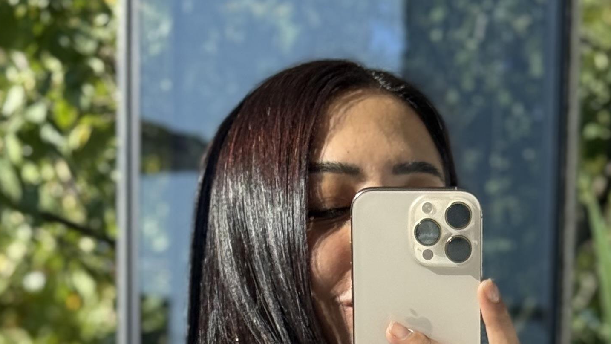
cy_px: 804
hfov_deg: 14.5
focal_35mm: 147
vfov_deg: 7.7
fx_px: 2382
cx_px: 476
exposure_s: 1/2033
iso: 64
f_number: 1.78
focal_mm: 6.76
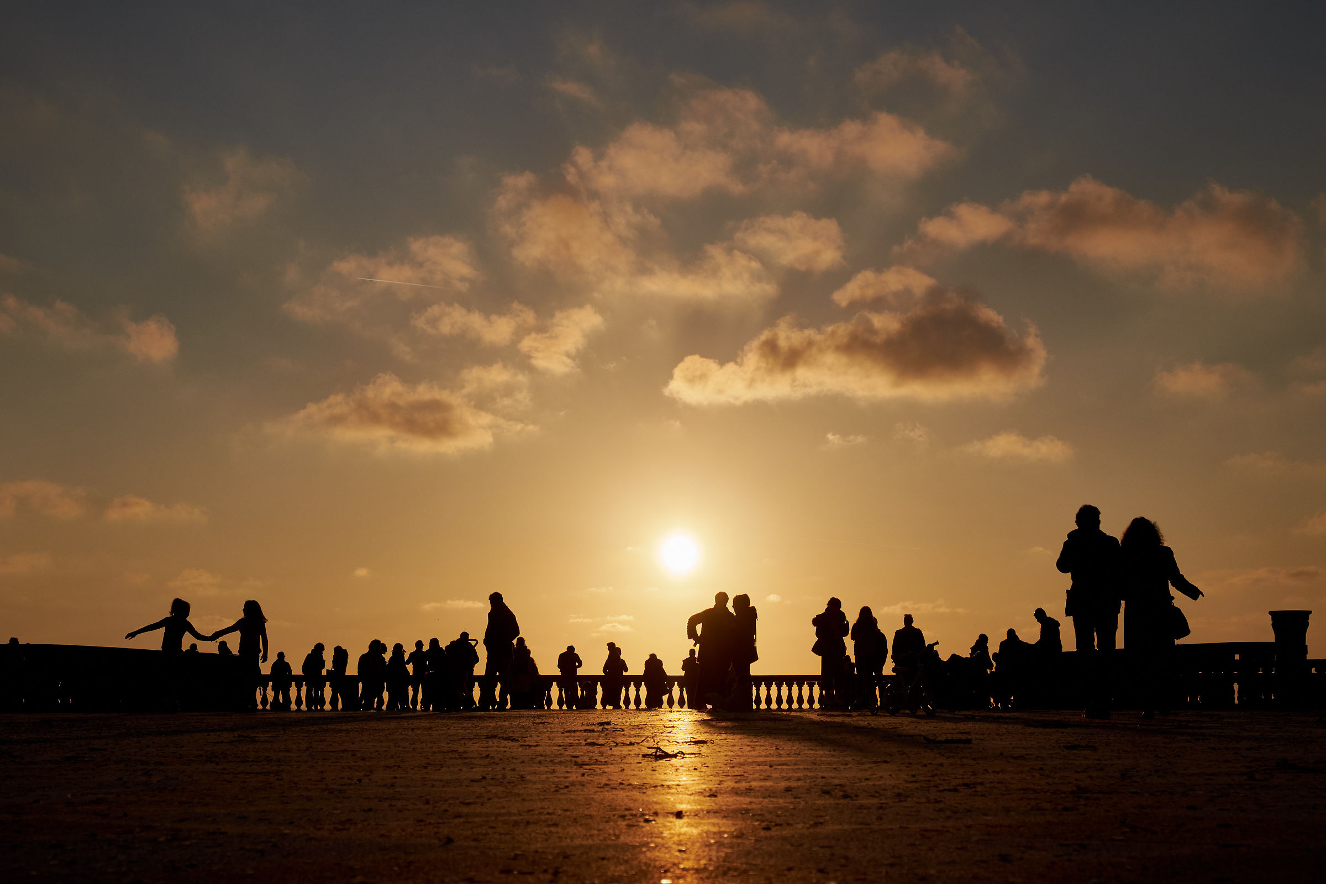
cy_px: 442
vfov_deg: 23.0
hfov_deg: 33.9
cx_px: 663
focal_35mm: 59
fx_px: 2173
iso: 400
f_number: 11
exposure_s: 1/1400
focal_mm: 39
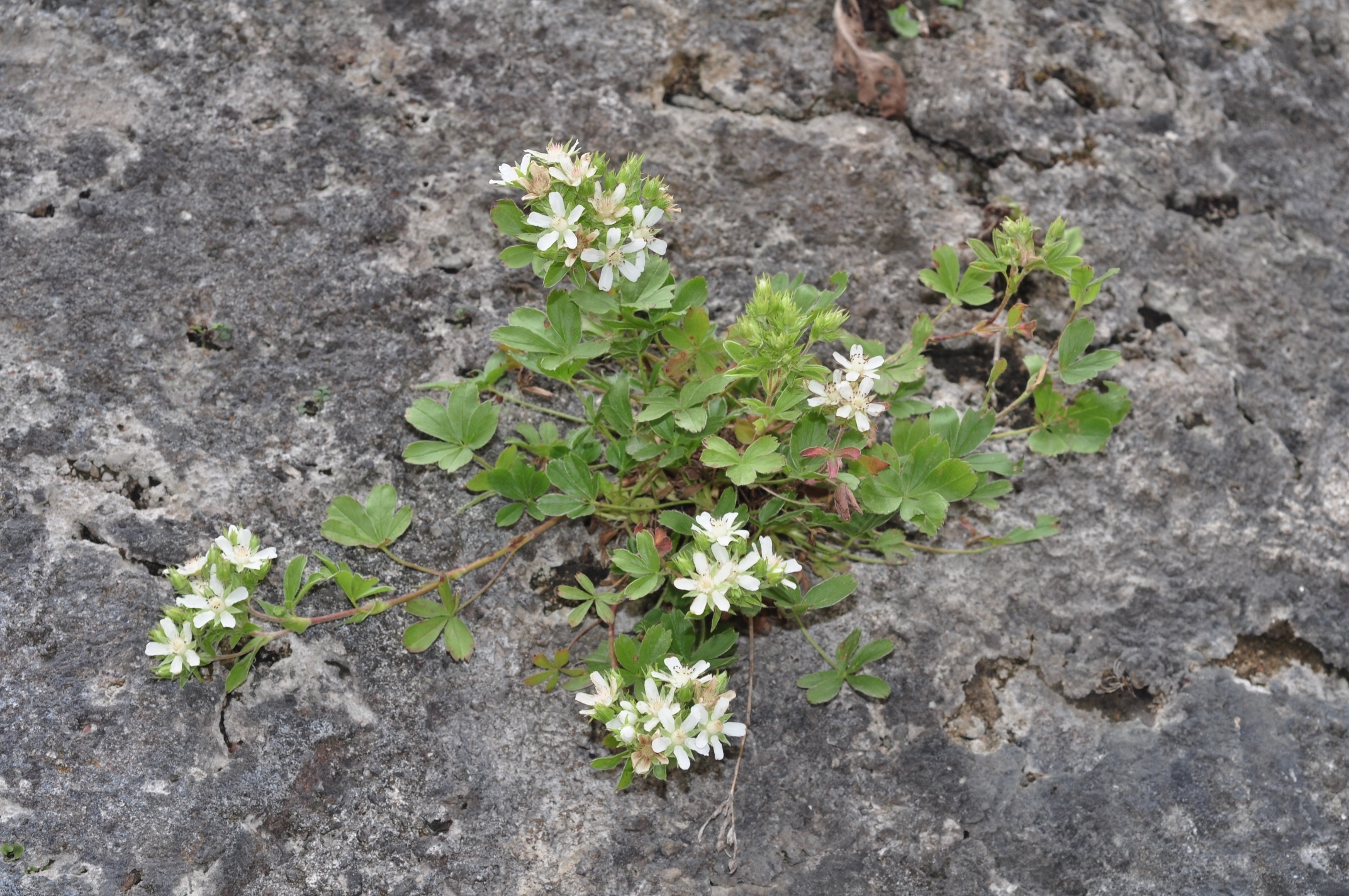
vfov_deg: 15.2
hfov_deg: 22.6
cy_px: 448
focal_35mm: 90
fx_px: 3368
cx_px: 674
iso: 200
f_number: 9
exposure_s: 1/60
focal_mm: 60
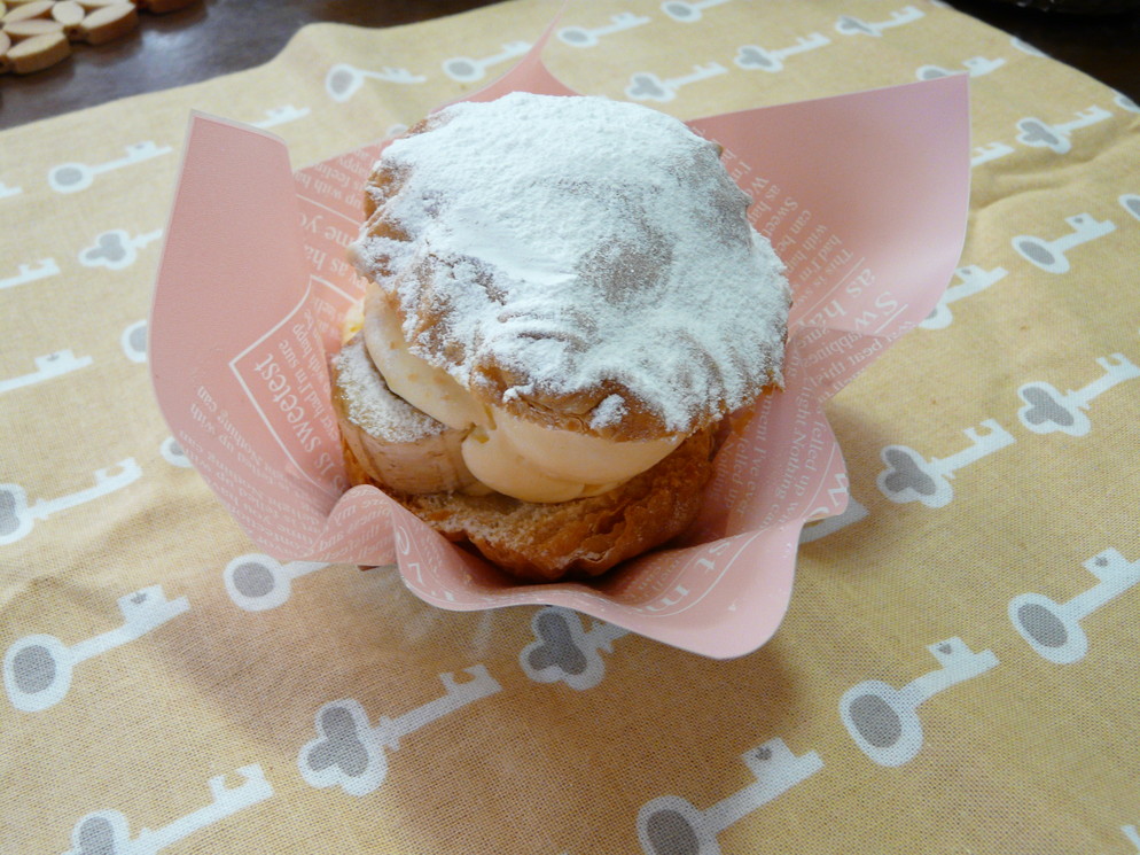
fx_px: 1152
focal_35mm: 35
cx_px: 570
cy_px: 428
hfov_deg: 52.6
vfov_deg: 40.7
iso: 200
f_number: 2.8
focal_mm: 5.8
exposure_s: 1/20
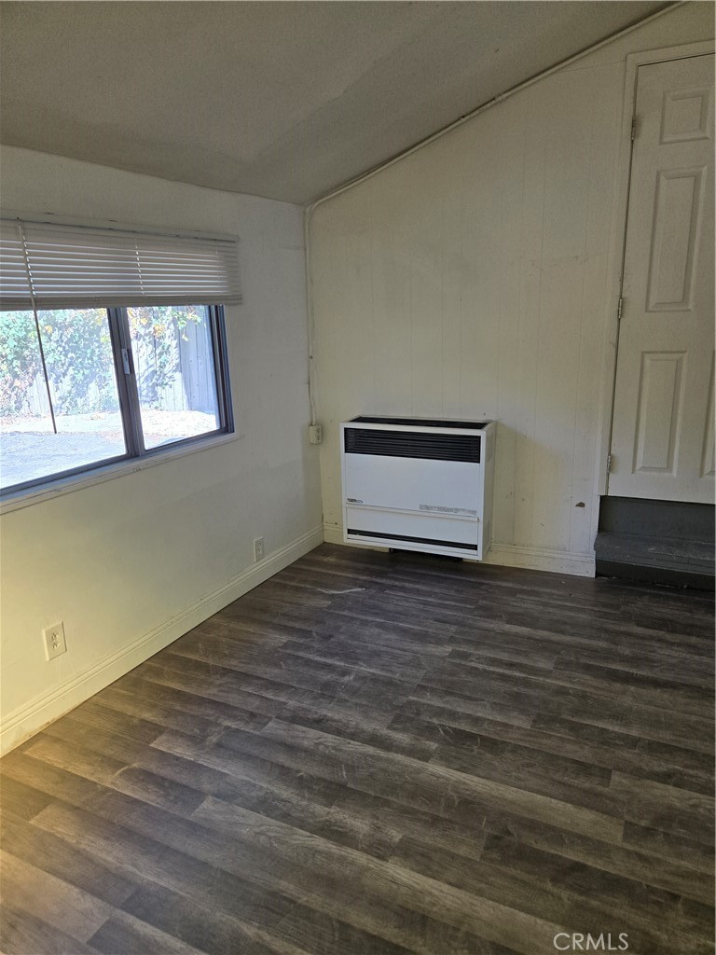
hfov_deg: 58.9
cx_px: 358
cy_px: 478
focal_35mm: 23
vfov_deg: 73.9
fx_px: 634
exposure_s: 1/508
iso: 160
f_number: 1.8
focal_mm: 5.4
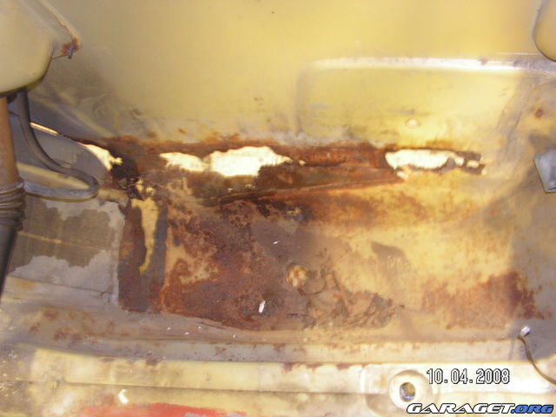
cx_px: 278
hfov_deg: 49.0
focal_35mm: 38
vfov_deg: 37.7
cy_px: 208
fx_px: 610
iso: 200
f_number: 3.2
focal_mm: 6.4
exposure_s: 1/1.3
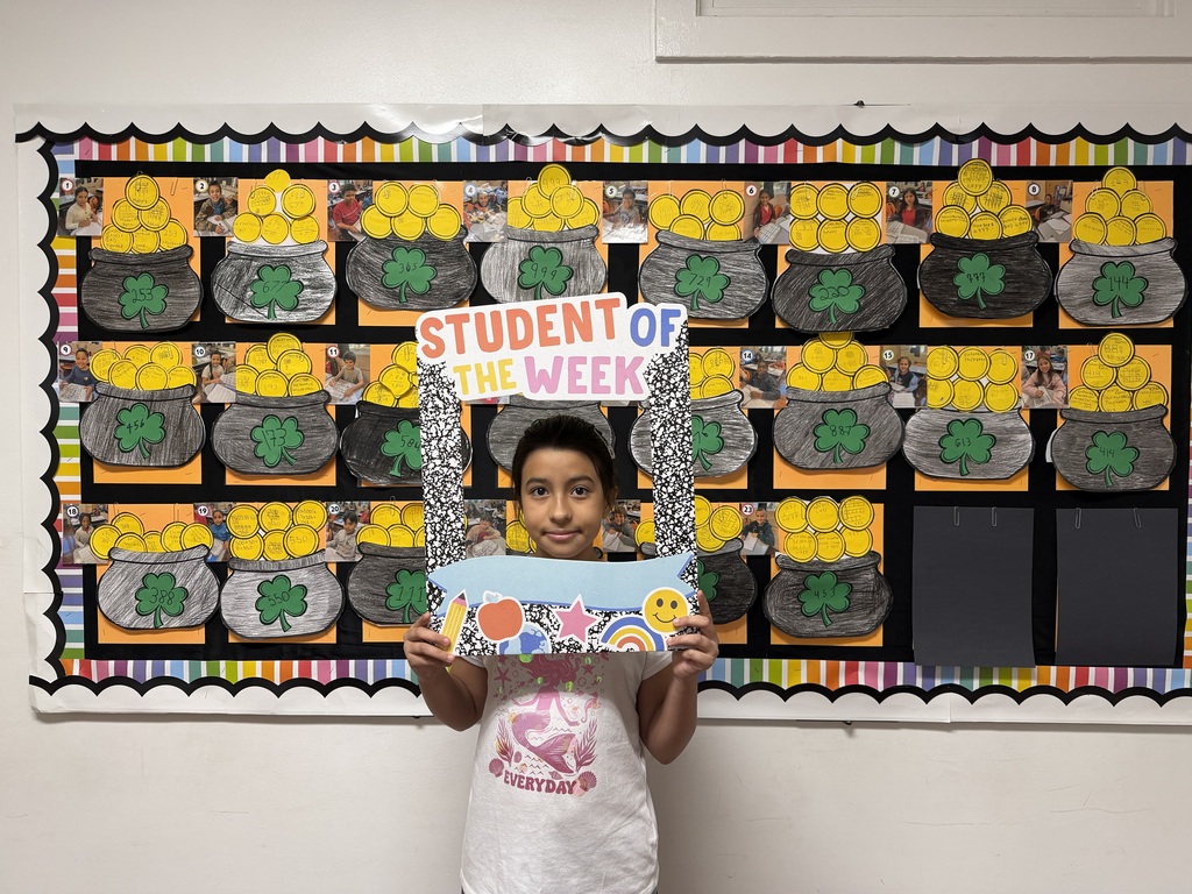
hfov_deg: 71.6
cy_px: 447
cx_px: 596
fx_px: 826
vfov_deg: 56.8
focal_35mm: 24
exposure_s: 1/60
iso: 250
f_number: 1.78
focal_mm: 6.76
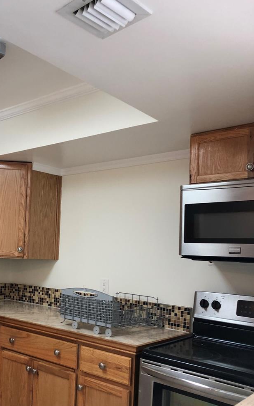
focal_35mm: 36
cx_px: 70
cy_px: 243
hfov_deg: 34.7
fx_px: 399
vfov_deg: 53.6
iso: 40
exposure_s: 1/24
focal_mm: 3.99
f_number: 1.8
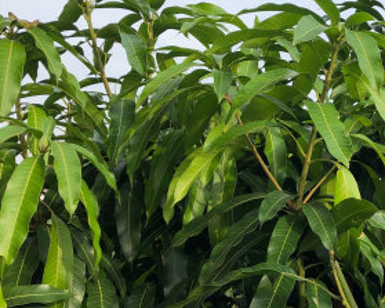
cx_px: 339
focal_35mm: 60
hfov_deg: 30.2
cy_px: 95
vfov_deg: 25.2
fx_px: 683
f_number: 1.8
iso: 20
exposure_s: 1/800
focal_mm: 3.99
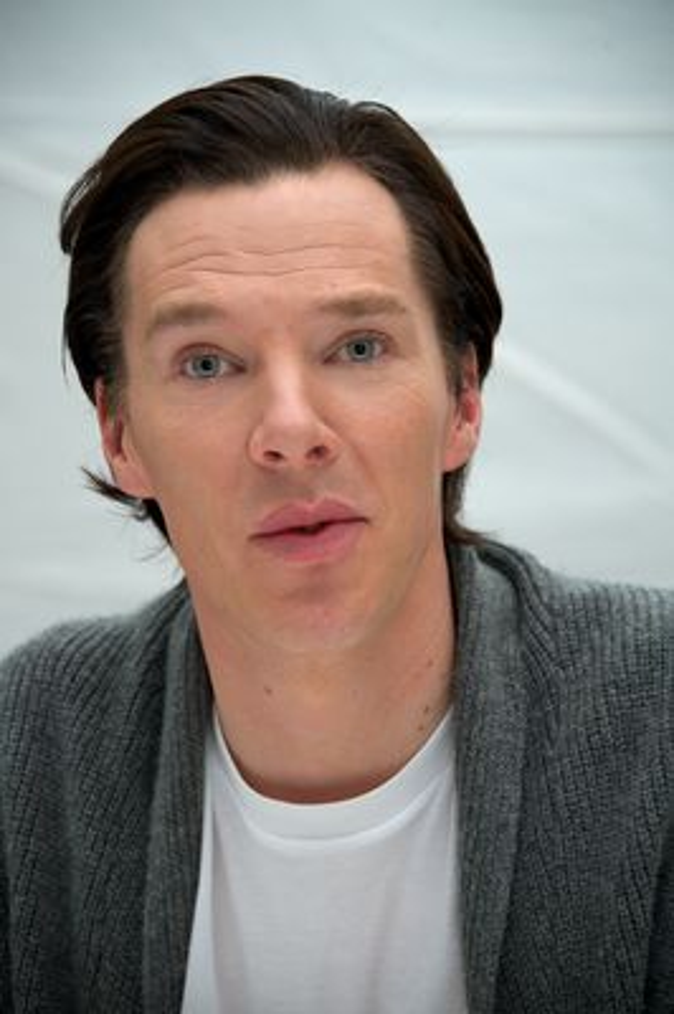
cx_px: 337
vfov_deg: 11.4
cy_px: 507
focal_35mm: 180
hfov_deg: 7.6
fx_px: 5063
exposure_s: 1/60
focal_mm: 180
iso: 640
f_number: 5.6
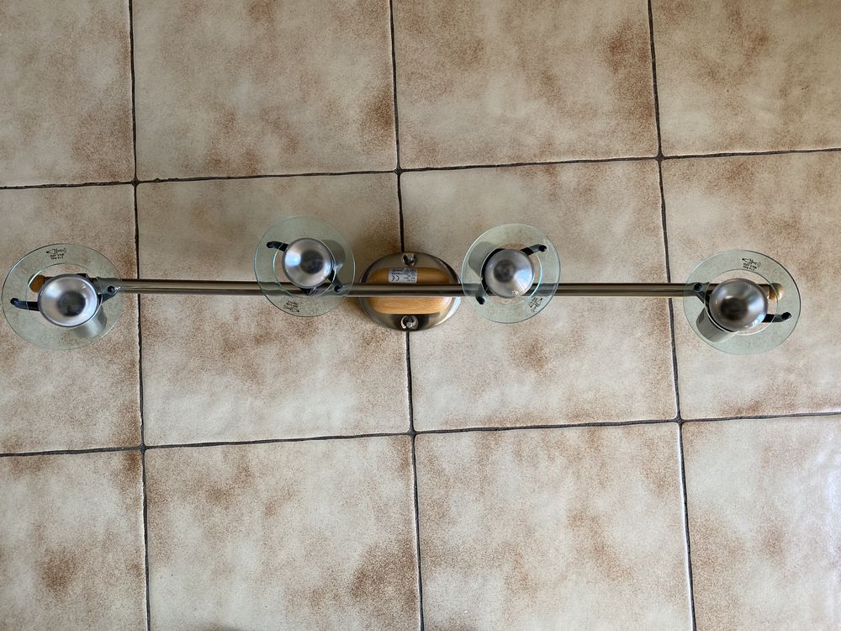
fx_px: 632
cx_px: 420
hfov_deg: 67.3
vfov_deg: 53.1
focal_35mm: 26
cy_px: 316
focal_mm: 4.25
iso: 64
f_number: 1.8
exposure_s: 1/121
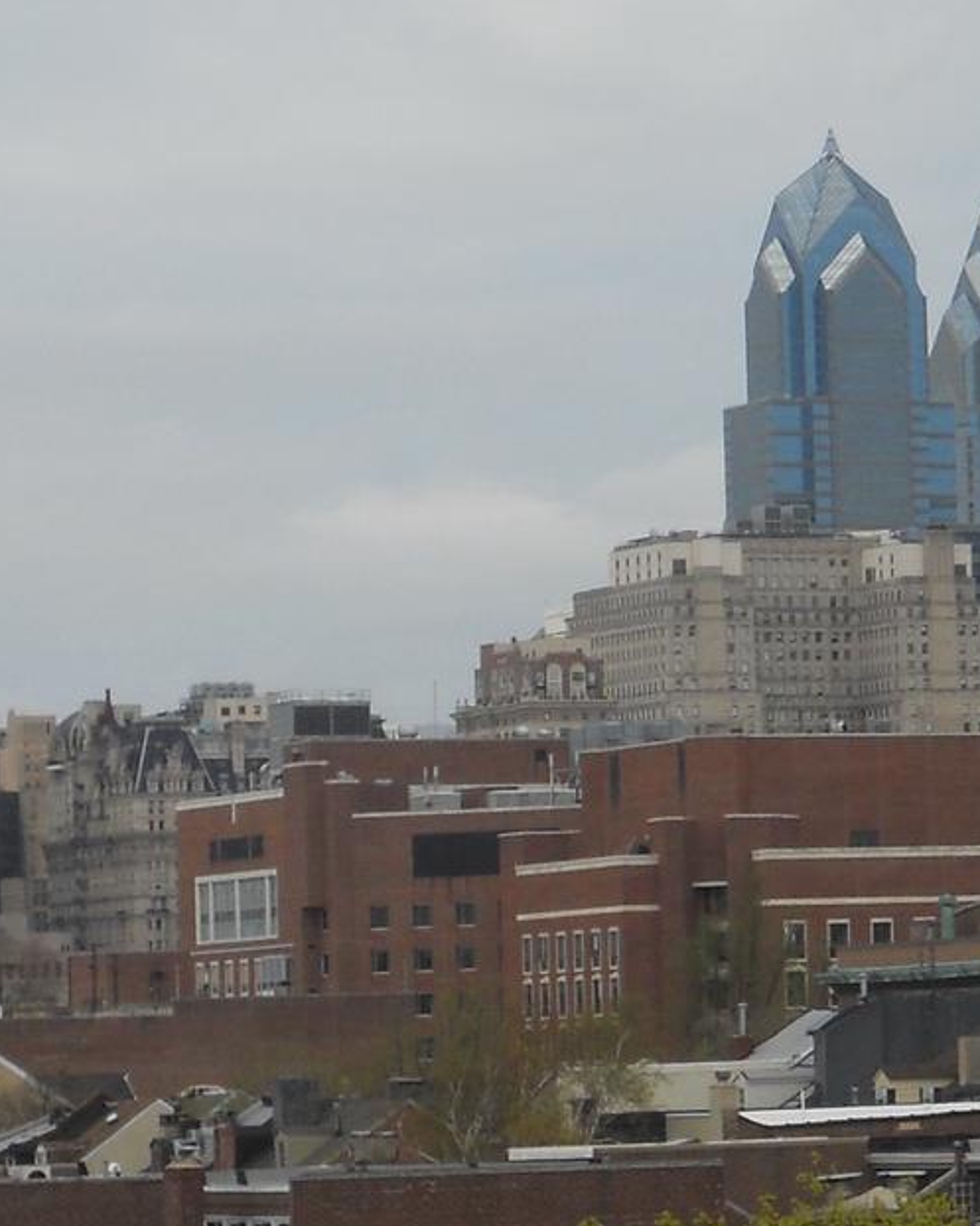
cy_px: 593
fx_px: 7583
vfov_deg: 9.2
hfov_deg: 7.3
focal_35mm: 209
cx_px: 1443
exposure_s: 1/640
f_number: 5.3
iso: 80
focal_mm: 11.7
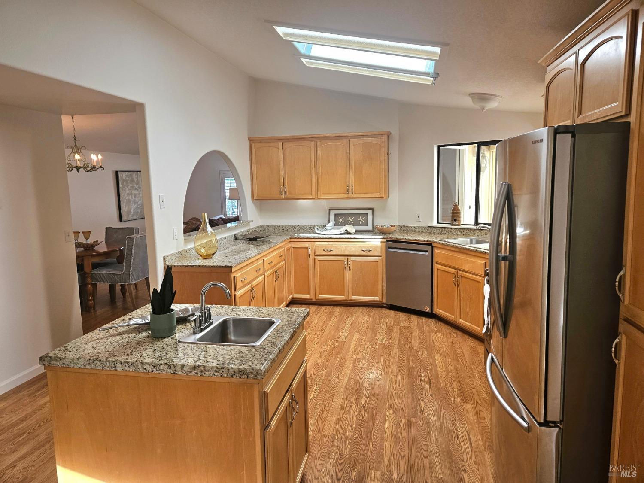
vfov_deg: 58.9
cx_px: 322
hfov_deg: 73.9
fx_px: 428
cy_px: 242
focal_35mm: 23
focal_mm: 5.4
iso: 125
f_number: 1.8
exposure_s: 1/208
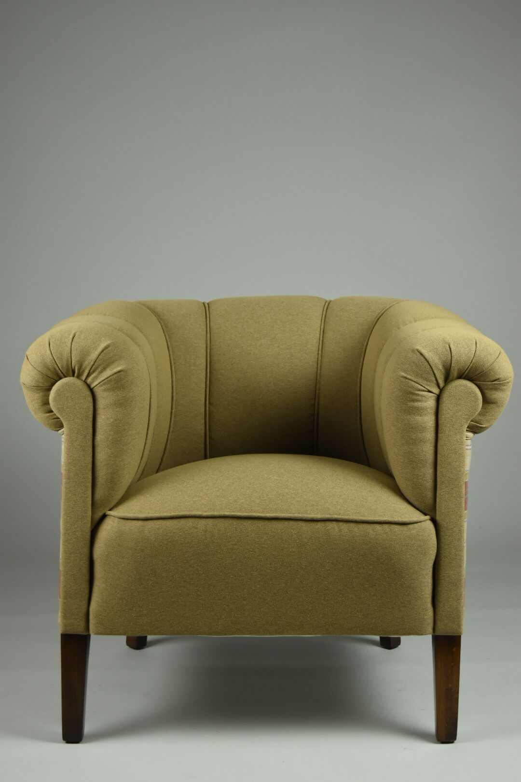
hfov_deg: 22.6
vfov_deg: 33.4
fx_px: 1302
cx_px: 260
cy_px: 391
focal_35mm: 60
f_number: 4.8
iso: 800
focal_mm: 40
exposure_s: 1/125
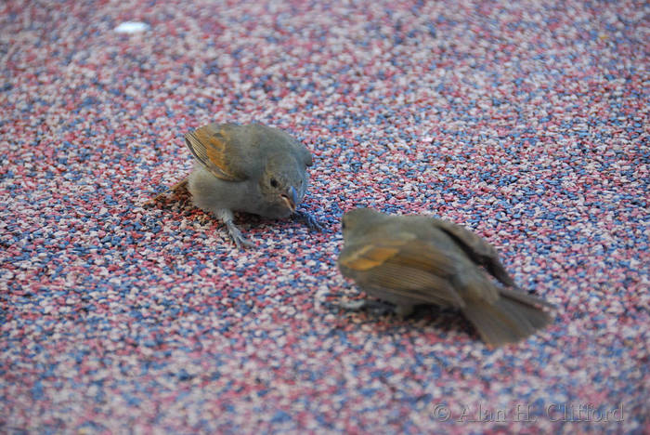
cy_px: 218
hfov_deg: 6.9
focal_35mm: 300
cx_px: 325
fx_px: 5421
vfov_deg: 4.6
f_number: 5.6
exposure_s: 1/400
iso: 1100
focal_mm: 200
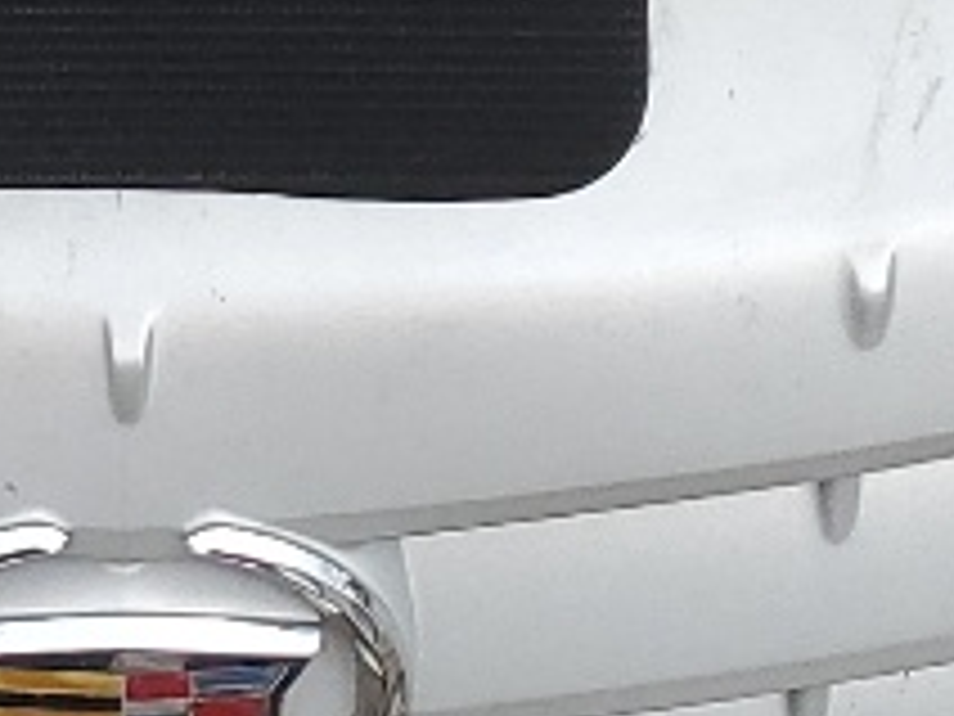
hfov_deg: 10.0
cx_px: 0
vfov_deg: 7.1
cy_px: -995
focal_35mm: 196
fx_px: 5402
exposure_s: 1/1250
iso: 50
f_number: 1.5
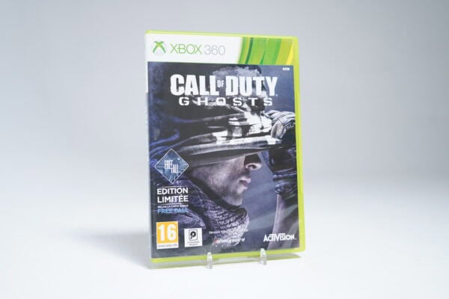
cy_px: 150
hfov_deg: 48.5
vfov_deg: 33.4
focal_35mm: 40
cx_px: 224
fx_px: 499
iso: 200
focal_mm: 40
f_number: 4.5
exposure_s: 1/10
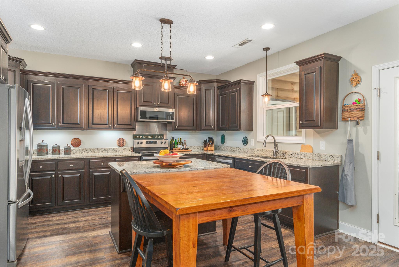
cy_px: 134
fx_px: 244
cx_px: 200
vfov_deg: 57.3
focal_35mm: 22
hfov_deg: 78.5
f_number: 7.1
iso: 320
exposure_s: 1/40
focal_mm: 22
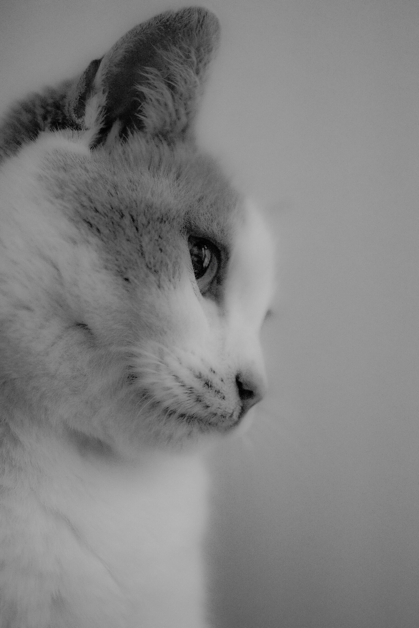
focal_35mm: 30
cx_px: 210
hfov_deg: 43.6
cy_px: 314
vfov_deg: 61.9
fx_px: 524
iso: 8000
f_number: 1.8
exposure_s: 1/200
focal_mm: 20
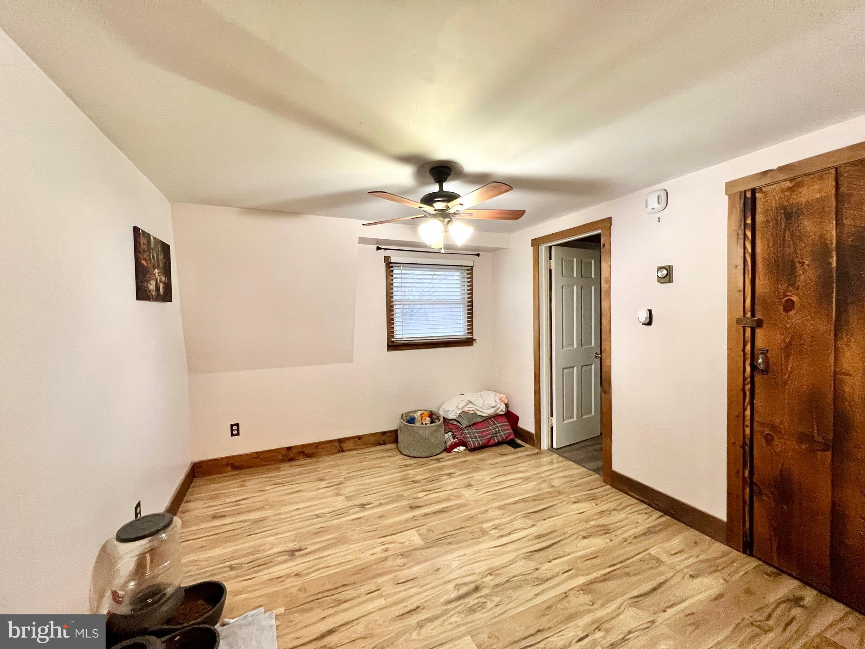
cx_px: 432
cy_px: 324
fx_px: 325
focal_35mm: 13
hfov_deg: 106.2
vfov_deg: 89.9
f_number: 1.8
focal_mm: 1.57
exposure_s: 1/60
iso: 500
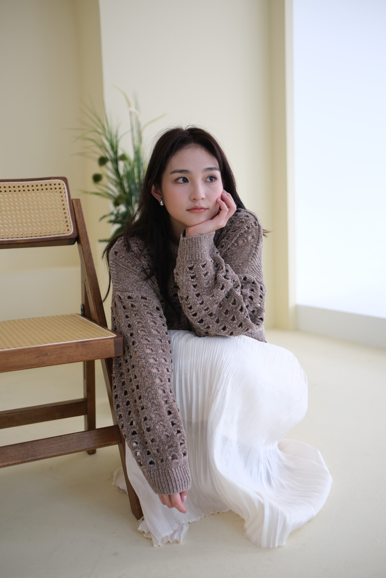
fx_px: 563
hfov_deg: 37.9
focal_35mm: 35
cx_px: 193
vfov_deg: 54.4
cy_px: 289
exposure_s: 1/125
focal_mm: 23
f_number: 1.4
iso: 200
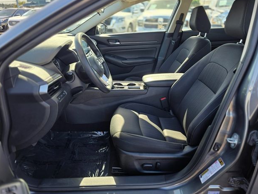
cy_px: 95
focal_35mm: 24
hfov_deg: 71.6
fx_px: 179
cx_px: 133
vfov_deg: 56.8
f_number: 1.7
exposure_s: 1/359
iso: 50
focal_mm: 6.3
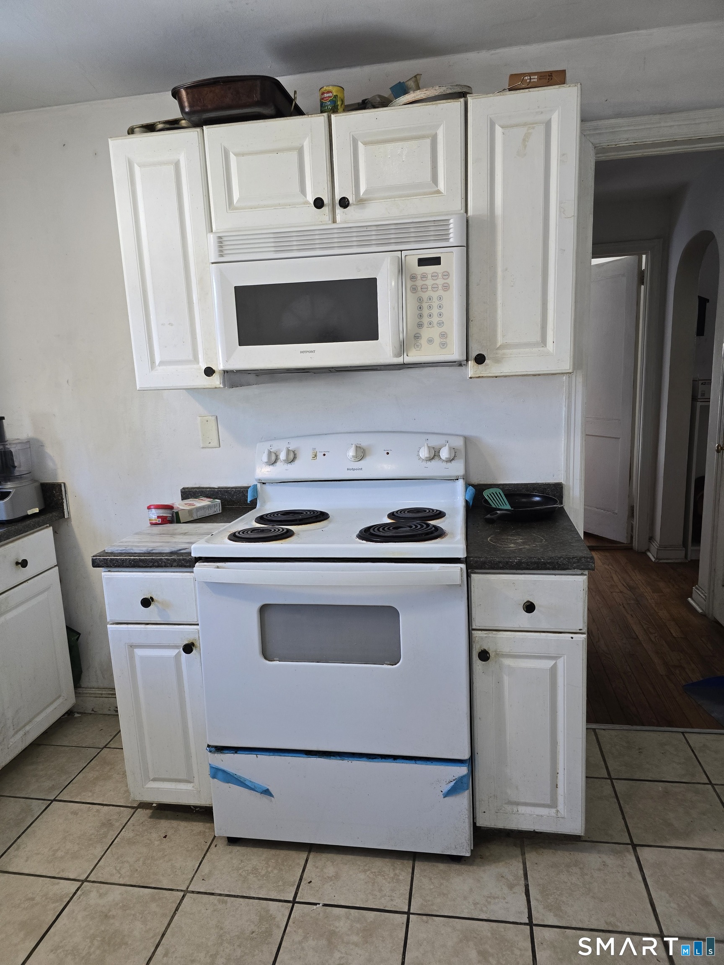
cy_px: 482
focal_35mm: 23
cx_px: 362
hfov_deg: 58.9
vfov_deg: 73.9
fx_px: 641
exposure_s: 1/120
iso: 320
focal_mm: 6.3
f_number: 1.7
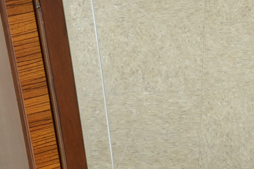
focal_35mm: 178
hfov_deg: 11.3
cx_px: 336
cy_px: 158
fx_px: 1254
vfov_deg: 7.7
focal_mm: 38
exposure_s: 1/160
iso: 125
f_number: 11
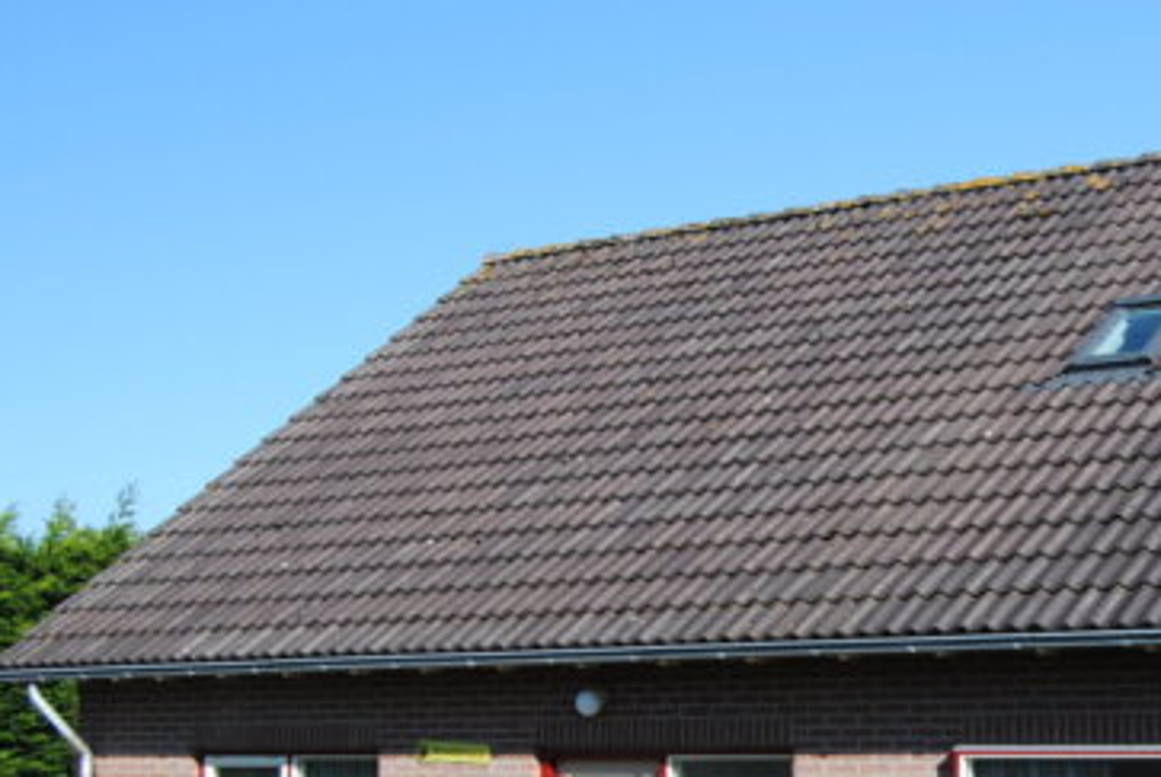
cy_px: 681
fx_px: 2359
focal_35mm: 73
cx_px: 963
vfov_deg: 18.4
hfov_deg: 27.0
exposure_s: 1/160
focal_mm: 23
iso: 100
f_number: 6.3
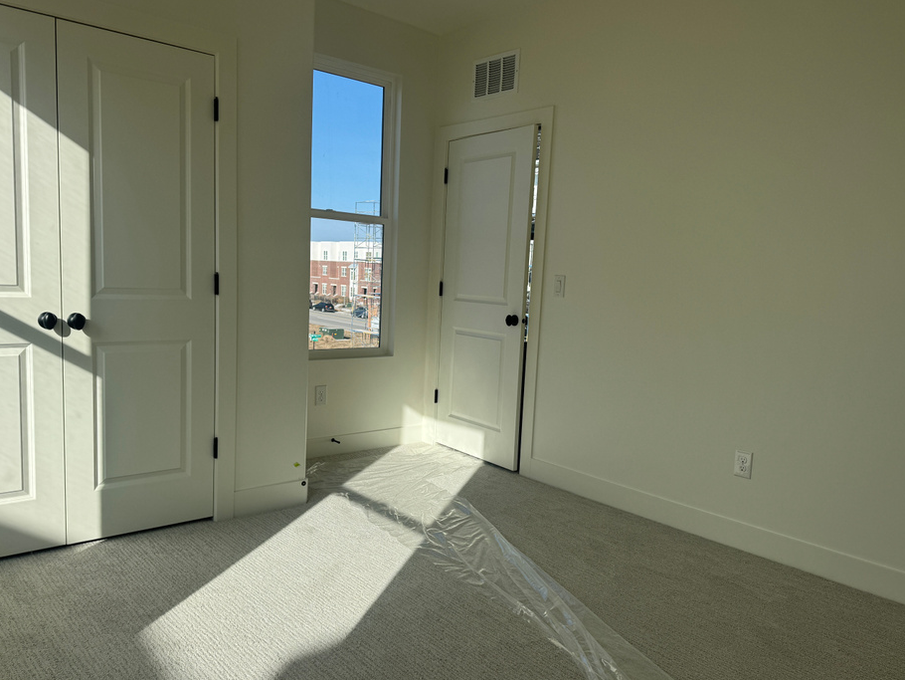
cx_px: 449
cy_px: 357
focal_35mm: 27
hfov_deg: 65.3
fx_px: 706
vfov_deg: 51.4
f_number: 1.78
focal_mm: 6.76
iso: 80
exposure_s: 1/3247
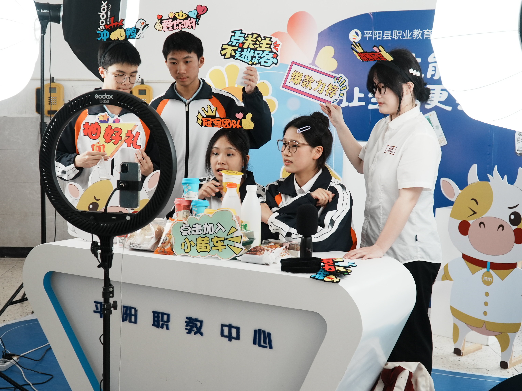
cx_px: 241
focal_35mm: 43
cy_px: 193
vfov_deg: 33.6
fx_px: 648
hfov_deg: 43.8
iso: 500
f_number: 4
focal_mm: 26
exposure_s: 1/160
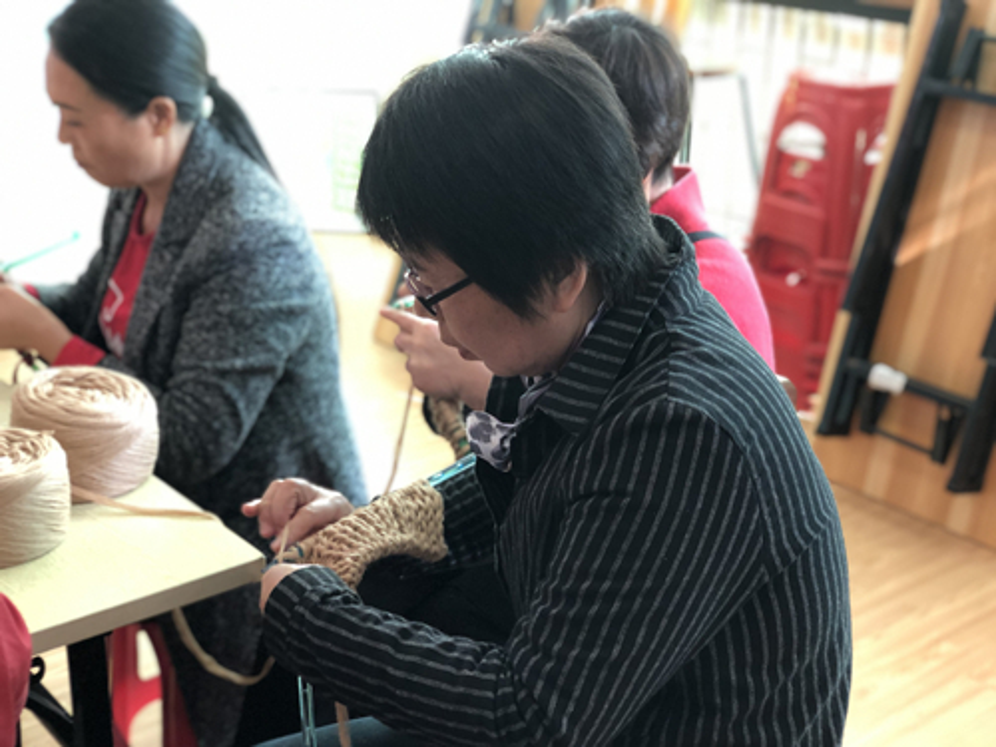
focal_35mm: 52
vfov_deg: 28.0
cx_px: 498
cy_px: 374
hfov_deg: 36.8
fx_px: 1496
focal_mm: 6
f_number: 2.4
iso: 160
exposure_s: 1/33
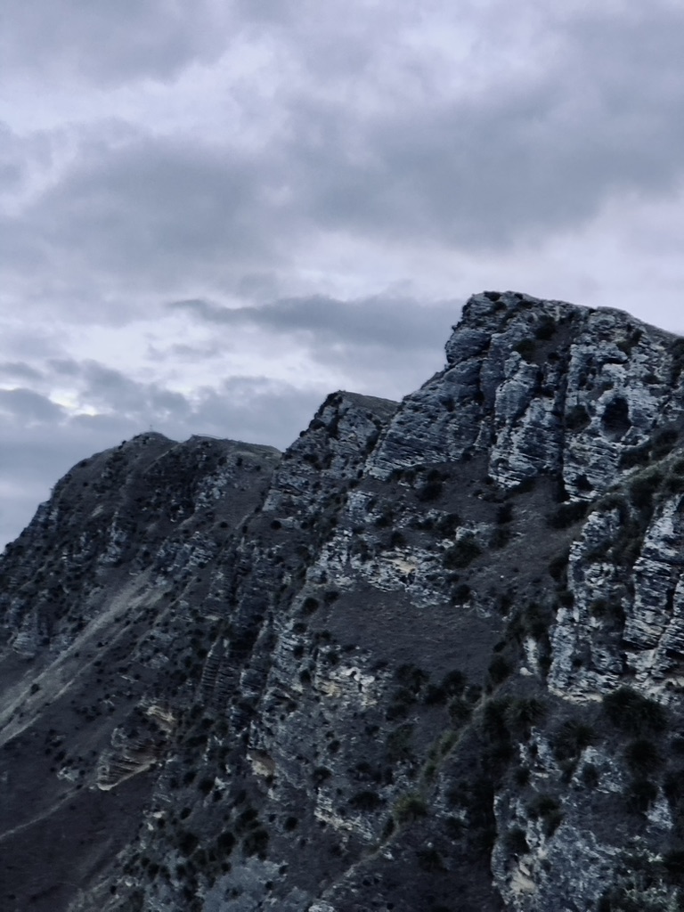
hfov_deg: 25.7
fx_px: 1502
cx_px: 342
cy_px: 456
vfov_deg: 33.8
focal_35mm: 57
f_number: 2.8
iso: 50
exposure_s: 1/30
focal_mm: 6.6
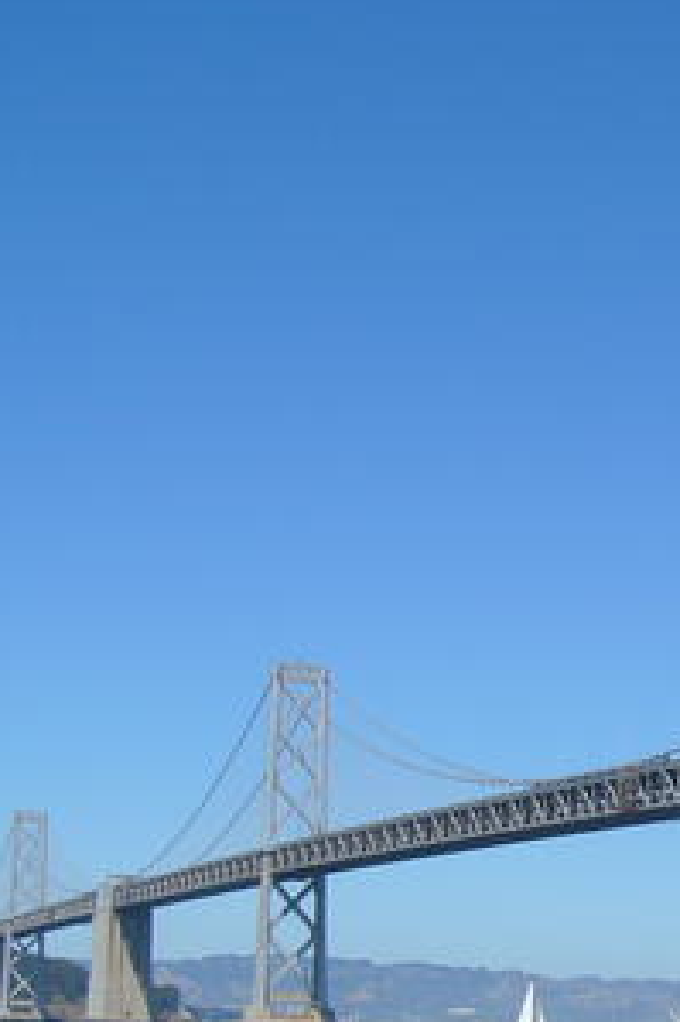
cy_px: 807
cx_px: 530
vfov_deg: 25.6
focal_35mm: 78
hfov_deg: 17.4
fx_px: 2212
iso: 50
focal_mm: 5.8
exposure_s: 1/200
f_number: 8
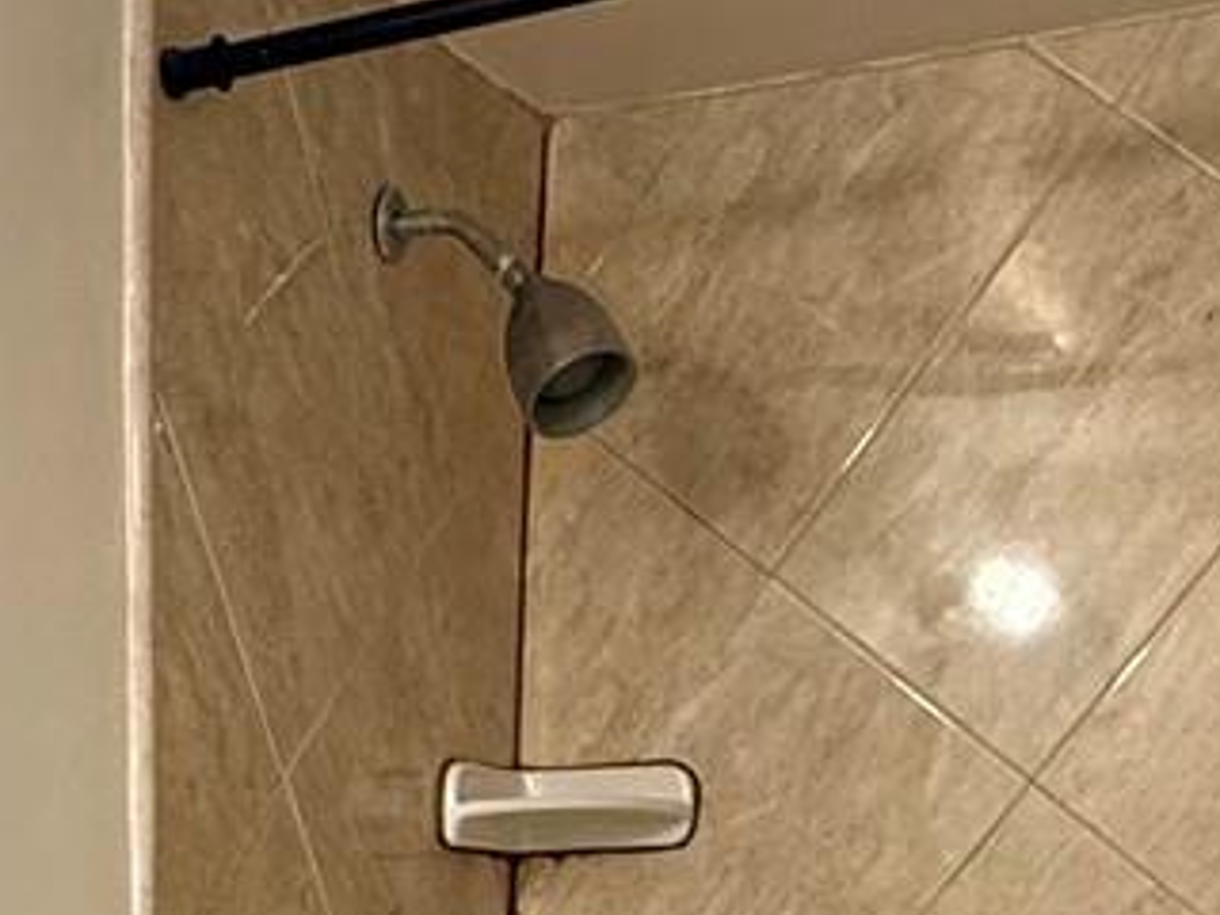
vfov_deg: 18.0
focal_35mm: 70
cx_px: 206
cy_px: 1491
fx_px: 2467
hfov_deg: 27.1
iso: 200
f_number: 2.2
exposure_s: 1/120
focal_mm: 2.22
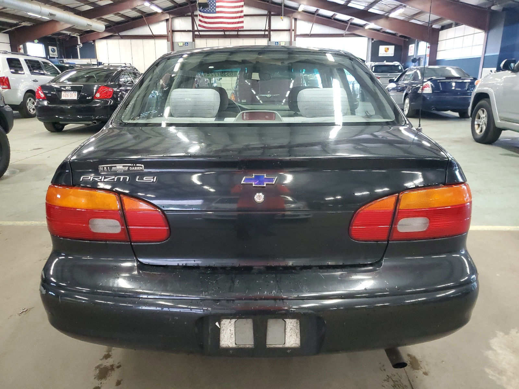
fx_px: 390
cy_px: 194
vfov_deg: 53.1
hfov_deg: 67.3
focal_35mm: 26
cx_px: 260
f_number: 1.5
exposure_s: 1/60.2
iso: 366
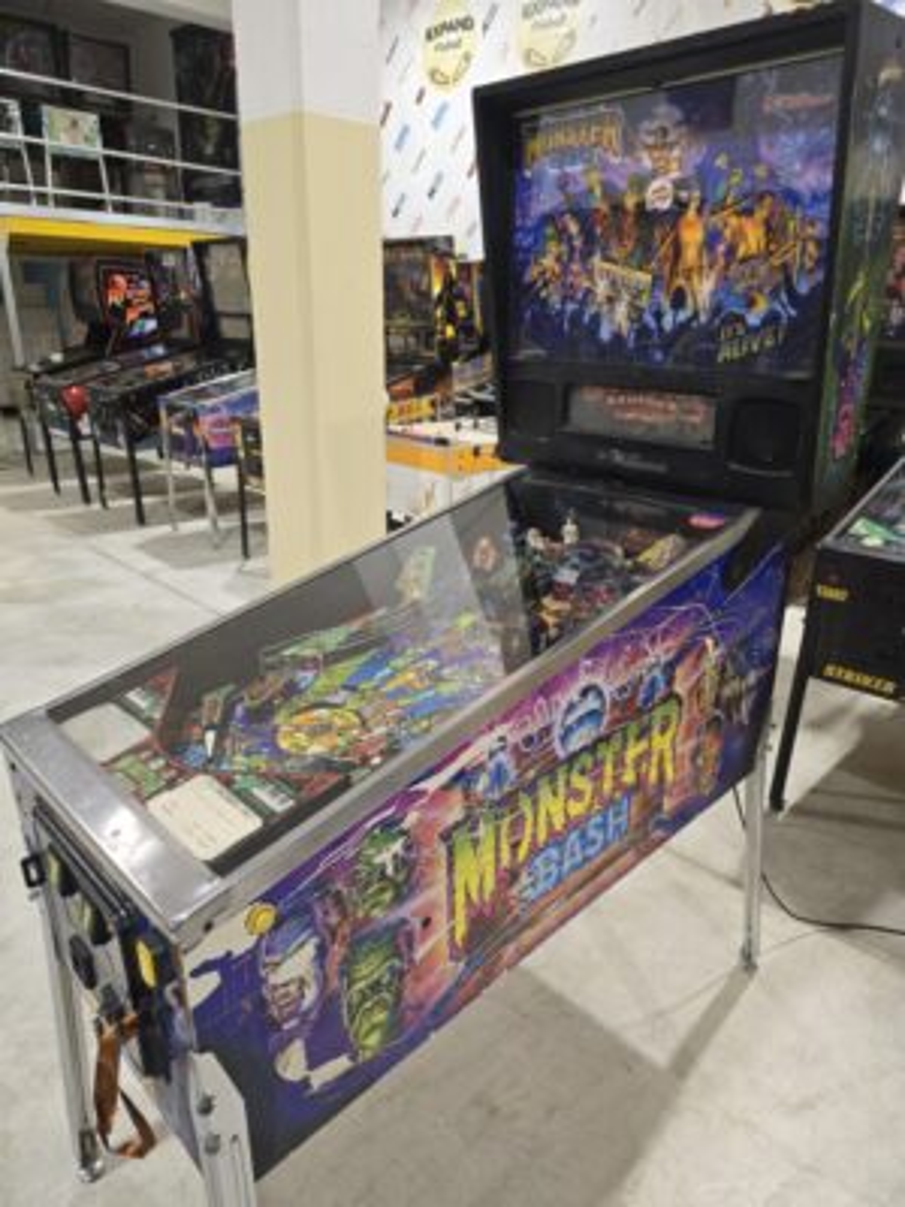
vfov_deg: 73.9
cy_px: 604
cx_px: 452
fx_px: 802
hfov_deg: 58.9
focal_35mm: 23
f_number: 1.7
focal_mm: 6.3
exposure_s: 1/100
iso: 100
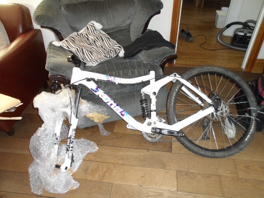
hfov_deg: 65.3
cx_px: 131
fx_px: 206
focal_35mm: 27
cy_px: 100
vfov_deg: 51.3
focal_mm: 4.9
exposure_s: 1/30
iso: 320
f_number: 3.3
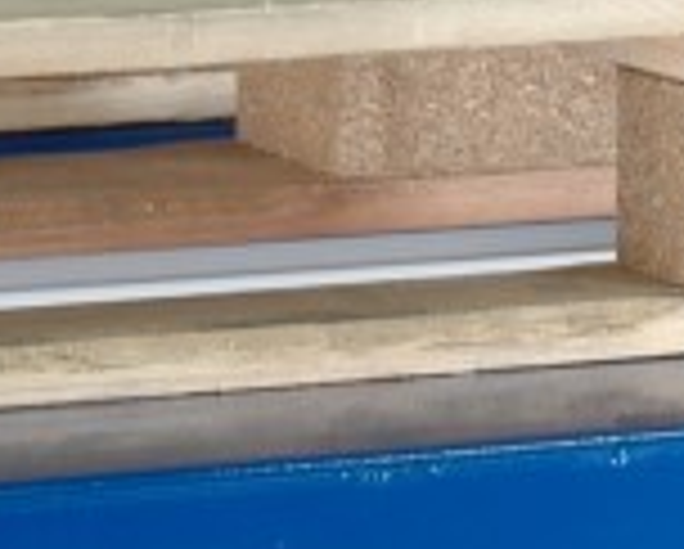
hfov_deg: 4.1
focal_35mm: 469
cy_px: 1274
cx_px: 470
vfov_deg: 3.3
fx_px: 9507
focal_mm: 44
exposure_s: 1/60
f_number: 4.5
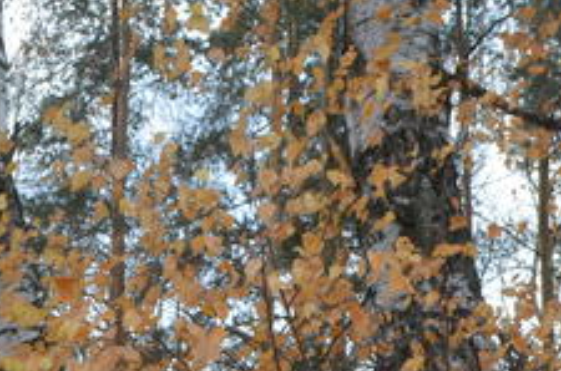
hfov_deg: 19.5
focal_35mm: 105
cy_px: 720
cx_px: 214
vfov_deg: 11.7
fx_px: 1633
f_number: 7.1
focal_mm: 18
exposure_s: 1/200
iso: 200
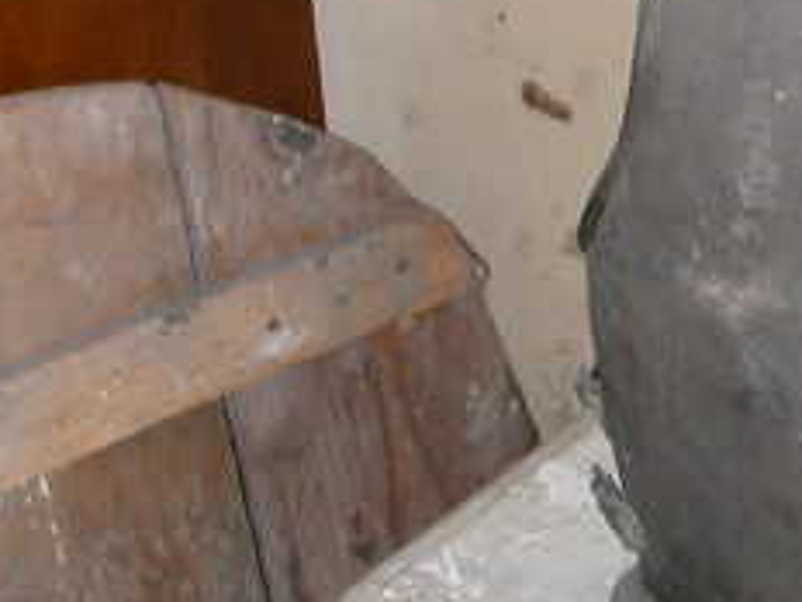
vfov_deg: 14.5
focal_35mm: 102
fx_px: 2363
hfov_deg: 18.3
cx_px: 964
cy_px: 225
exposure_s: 1/59.9
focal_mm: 5.6
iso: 100
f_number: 2.7
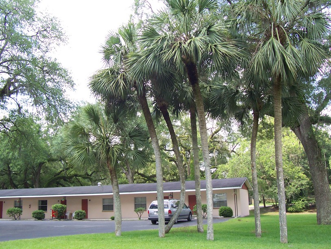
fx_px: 354
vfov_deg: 38.7
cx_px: 166
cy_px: 124
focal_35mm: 37
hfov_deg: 50.1
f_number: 2.8
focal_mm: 5.6
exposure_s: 1/250
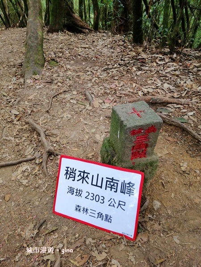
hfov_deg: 53.1
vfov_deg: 67.3
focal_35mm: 26
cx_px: 100
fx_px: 201
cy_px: 134
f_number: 2.2
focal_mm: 3.81
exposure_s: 1/50
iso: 200
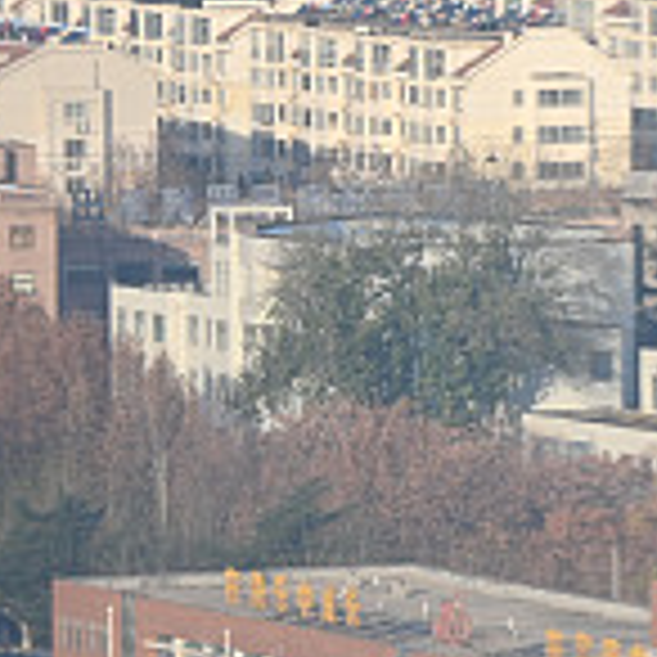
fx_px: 11960
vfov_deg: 3.1
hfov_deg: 3.1
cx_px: 1588
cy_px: -511
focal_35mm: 557
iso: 64
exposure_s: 1/125
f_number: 7.1
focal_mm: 120
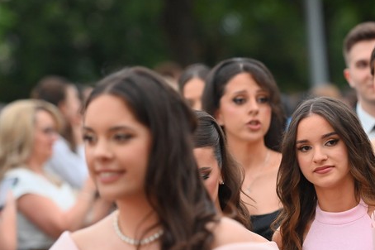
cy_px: 163
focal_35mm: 238
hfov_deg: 8.6
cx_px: 303
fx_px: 2477
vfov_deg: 5.8
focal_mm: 135
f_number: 2.8
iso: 1600
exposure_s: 1/800
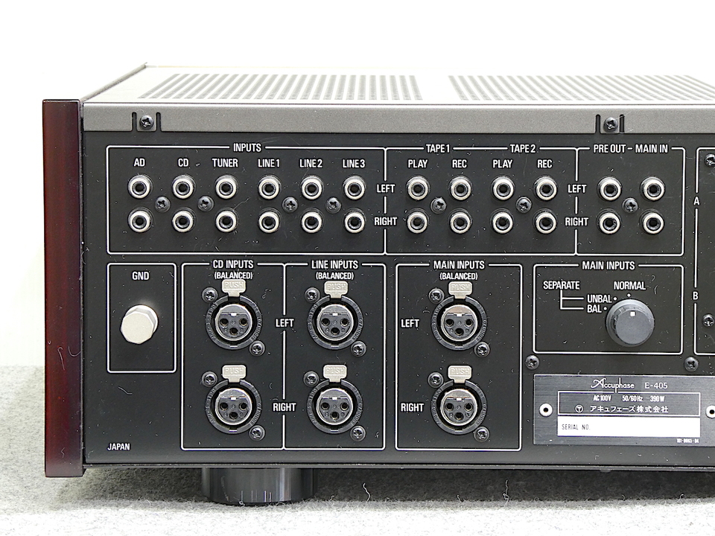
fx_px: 2788
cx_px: 358
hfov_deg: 14.6
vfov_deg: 11.0
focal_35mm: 135
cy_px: 268
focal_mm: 24.2
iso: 200
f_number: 5.6
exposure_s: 1/2
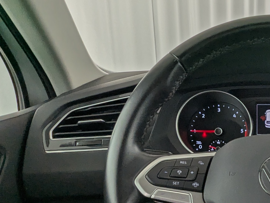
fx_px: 359
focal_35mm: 46
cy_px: 160
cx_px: 264
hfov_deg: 37.2
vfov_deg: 30.9
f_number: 2.2
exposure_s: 1/110
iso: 58
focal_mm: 2.35
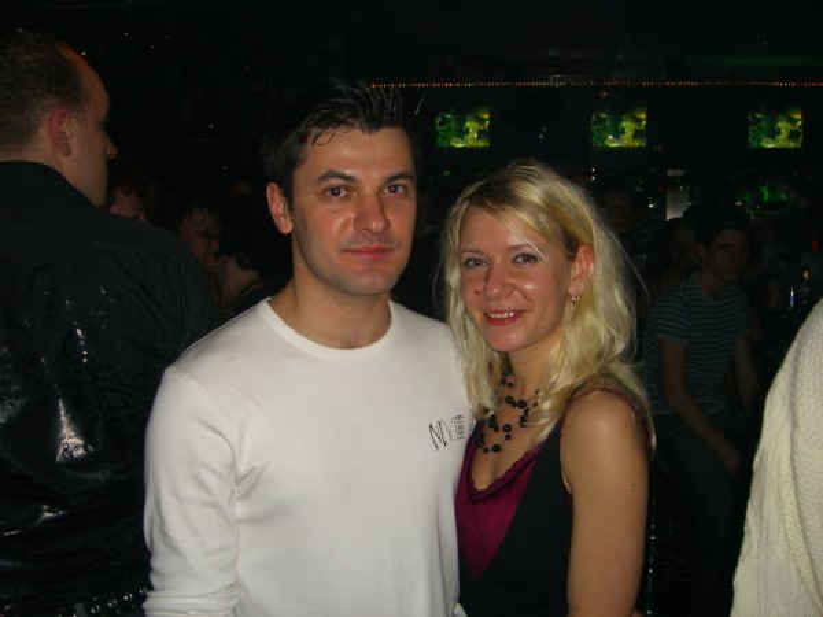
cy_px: 308
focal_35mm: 38
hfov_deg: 49.0
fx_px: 903
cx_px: 412
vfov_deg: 37.7
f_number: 2.8
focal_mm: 7.9
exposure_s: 1/60
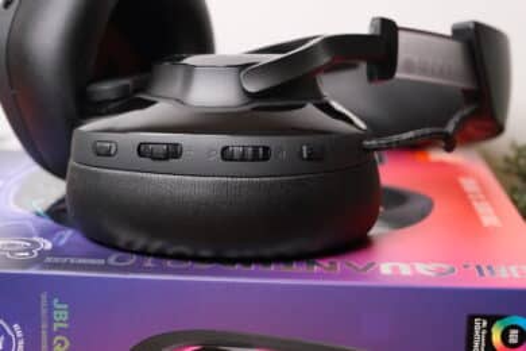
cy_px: 176
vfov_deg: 16.5
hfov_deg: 24.5
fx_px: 1213
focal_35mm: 83
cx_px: 263
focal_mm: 55
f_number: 8
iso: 1250
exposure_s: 1/80
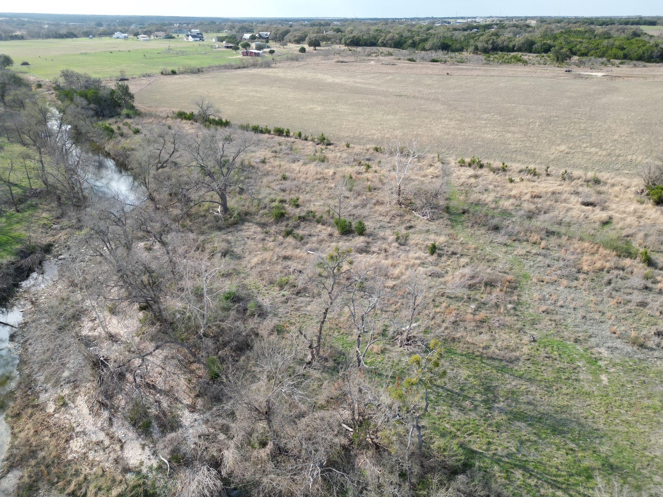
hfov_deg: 71.6
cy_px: 248
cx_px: 332
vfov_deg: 56.8
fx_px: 460
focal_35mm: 24
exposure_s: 1/1250
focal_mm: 6.72
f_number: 1.7
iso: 100
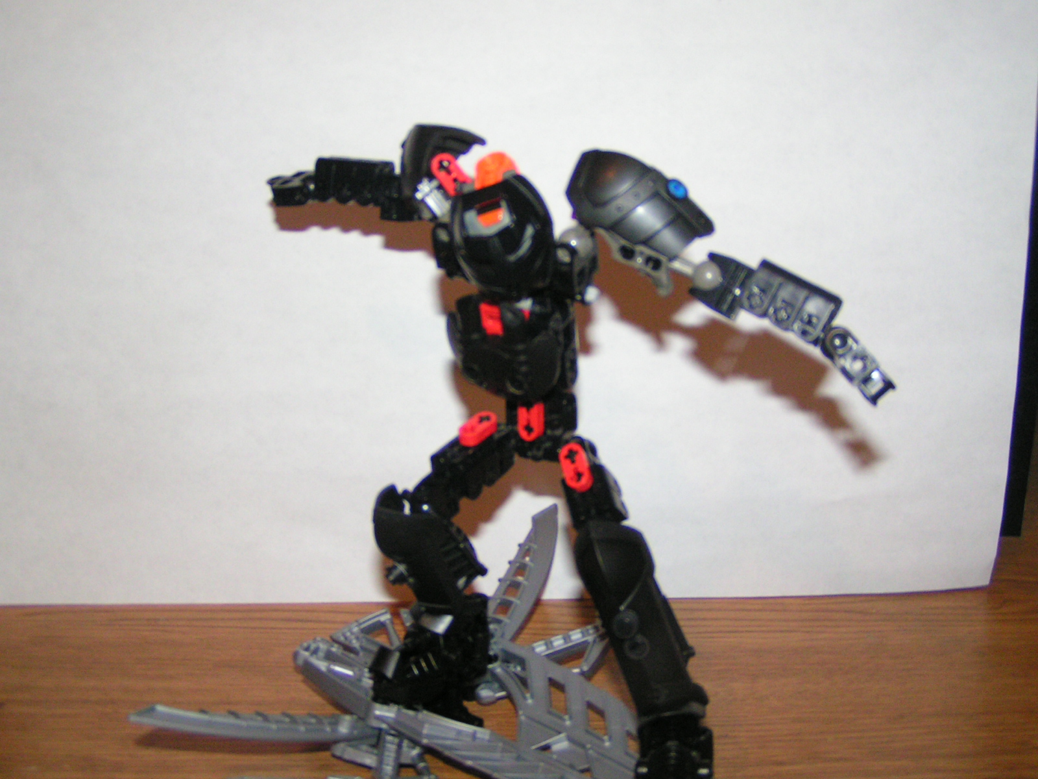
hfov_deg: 49.0
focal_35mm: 38
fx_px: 1139
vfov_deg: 37.7
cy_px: 390
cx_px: 519
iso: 200
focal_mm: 5.8
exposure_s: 1/40
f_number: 2.8
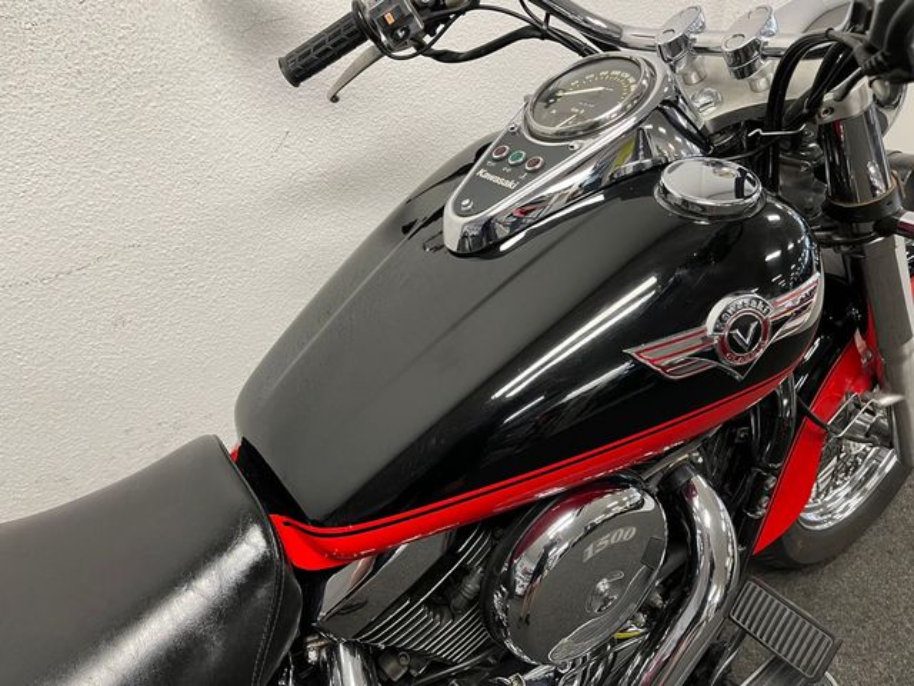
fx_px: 687
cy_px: 343
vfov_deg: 53.1
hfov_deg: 67.3
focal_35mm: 26
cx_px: 457
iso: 125
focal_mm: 5.1
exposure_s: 1/50
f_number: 1.6
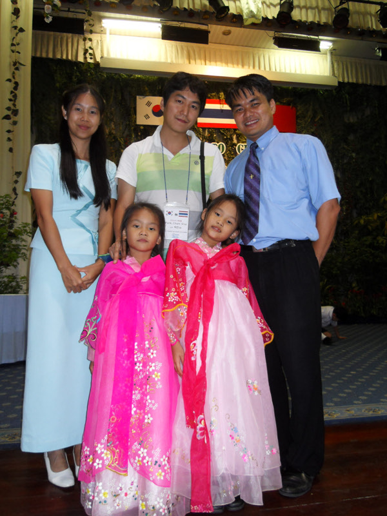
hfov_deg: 49.7
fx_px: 417
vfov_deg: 63.4
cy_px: 258
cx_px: 194
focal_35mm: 28
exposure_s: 1/45
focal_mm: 6
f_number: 2.8
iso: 200
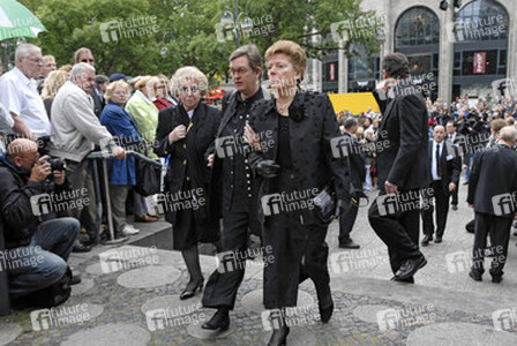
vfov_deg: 37.0
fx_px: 518
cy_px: 173
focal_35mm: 36
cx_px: 258
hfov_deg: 53.1
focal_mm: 24
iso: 400
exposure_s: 1/125
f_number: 9
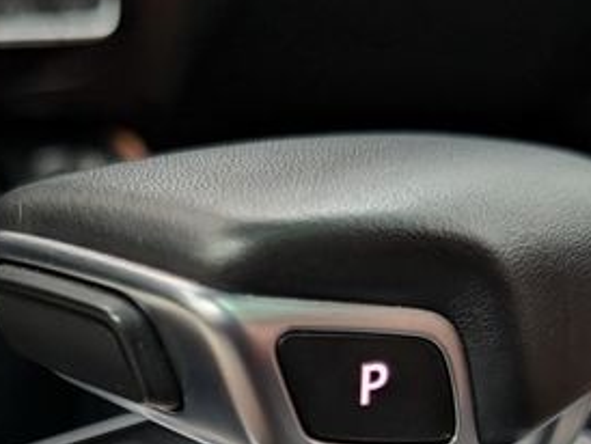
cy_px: 483
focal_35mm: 56
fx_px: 957
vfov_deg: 24.5
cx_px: 211
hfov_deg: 34.1
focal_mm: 6.9
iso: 66
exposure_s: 1/30
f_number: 1.68
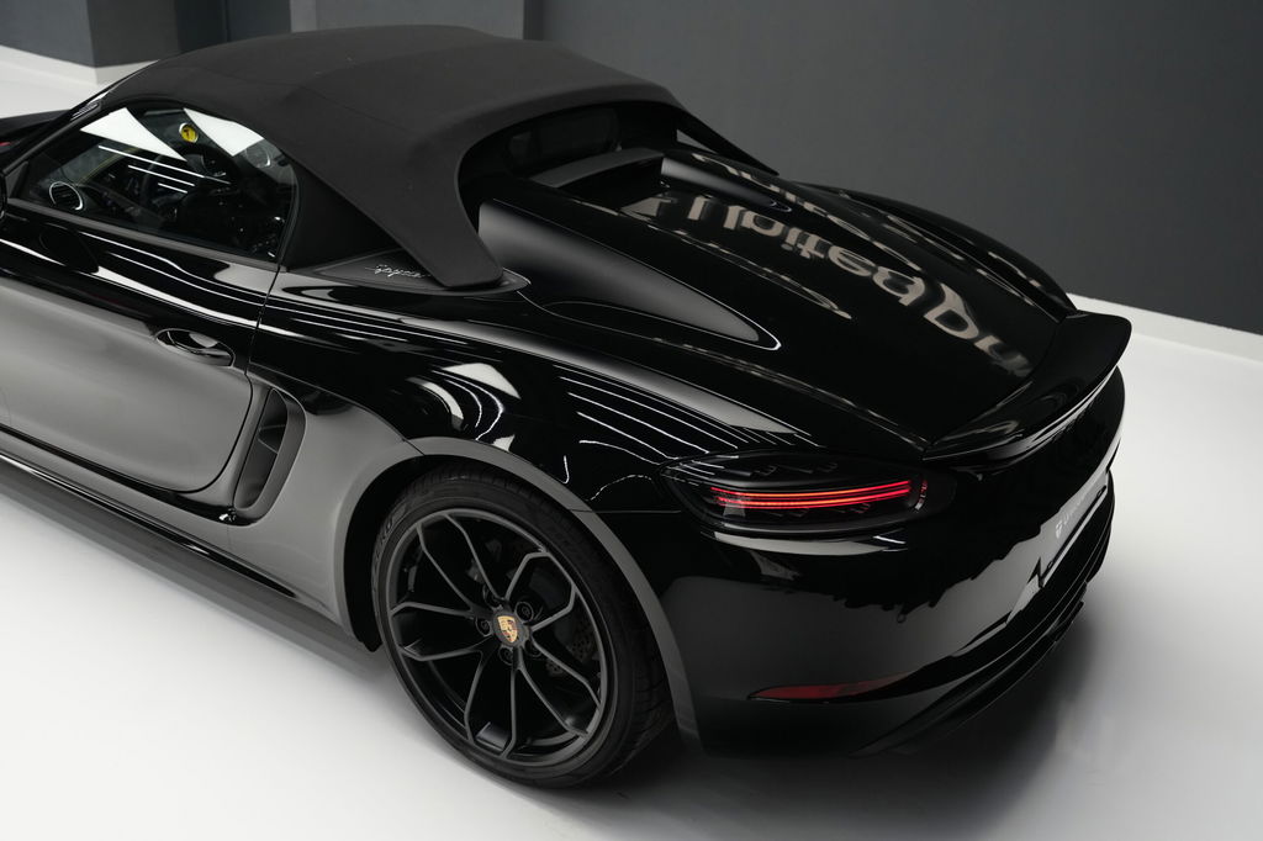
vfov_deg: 37.8
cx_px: 632
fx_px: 1227
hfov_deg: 54.4
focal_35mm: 35
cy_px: 420
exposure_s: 1/60
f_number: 4
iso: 1600
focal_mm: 35
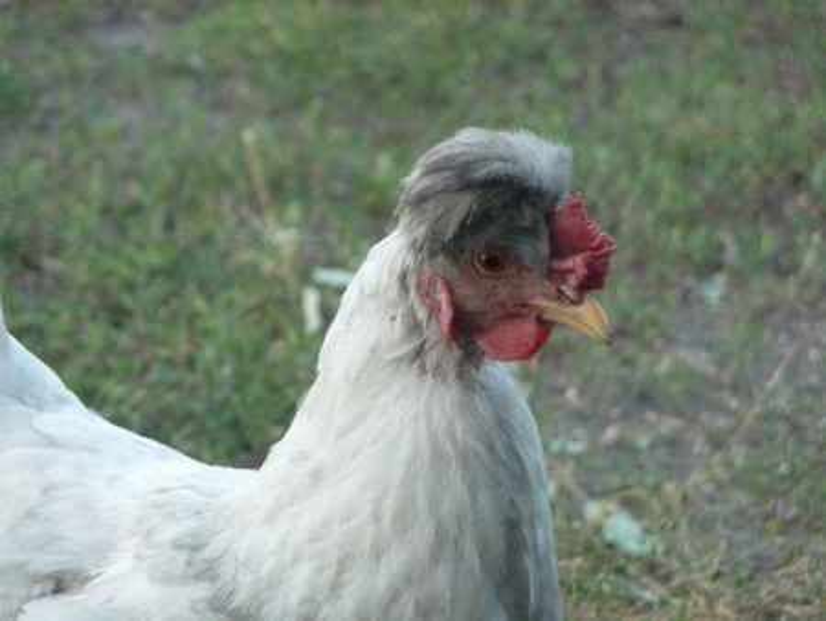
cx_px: 413
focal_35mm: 280
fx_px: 6685
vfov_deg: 5.3
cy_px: 310
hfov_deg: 7.1
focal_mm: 47
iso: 800
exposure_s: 1/160
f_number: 4.9
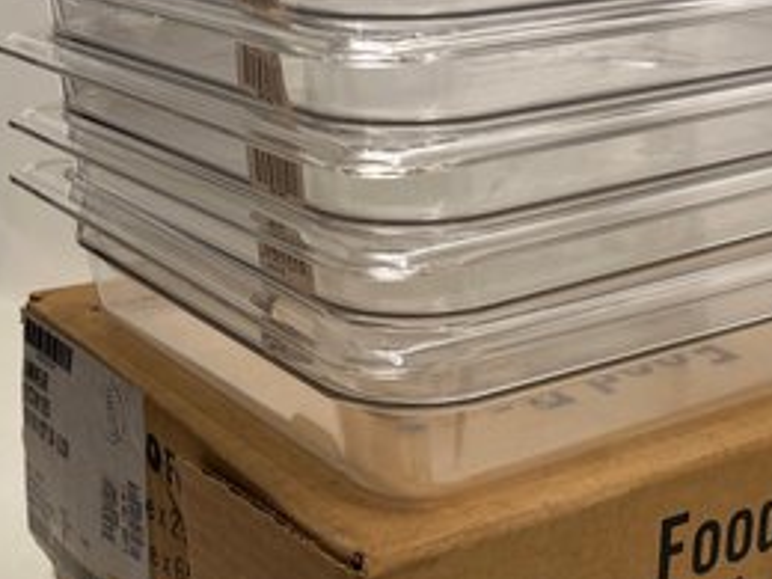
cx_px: 521
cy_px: 423
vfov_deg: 23.1
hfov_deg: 30.5
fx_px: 1405
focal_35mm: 63
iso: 50
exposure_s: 1/365
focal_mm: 5.7
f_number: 1.5
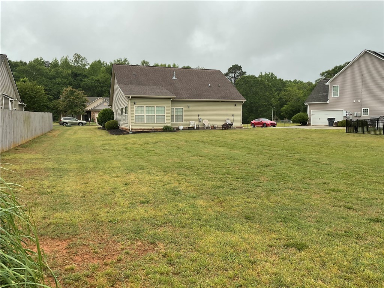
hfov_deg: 61.7
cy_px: 144
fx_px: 322
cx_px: 192
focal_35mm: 29
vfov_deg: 48.2
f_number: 1.8
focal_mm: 3
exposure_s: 1/1015
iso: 16
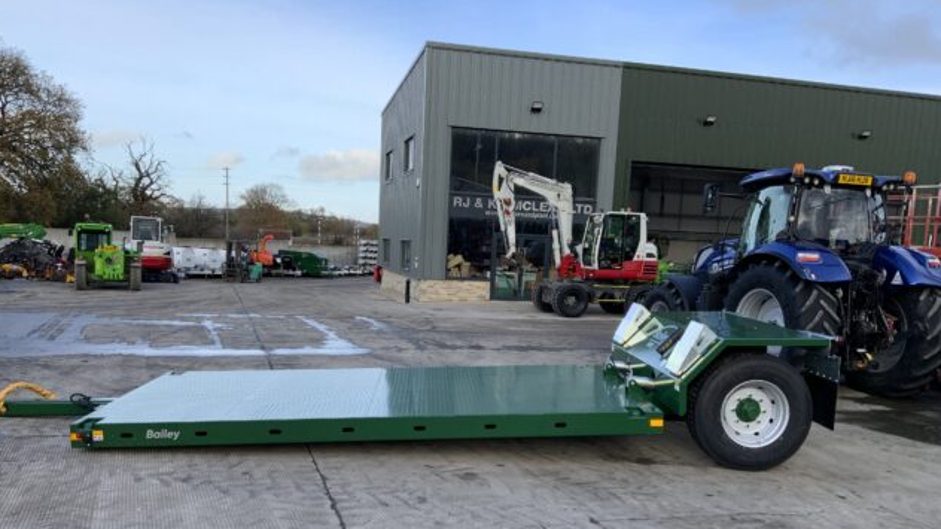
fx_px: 798
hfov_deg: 61.0
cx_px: 469
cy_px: 329
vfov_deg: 36.4
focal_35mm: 32
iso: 16
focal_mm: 3
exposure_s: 1/635
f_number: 1.8
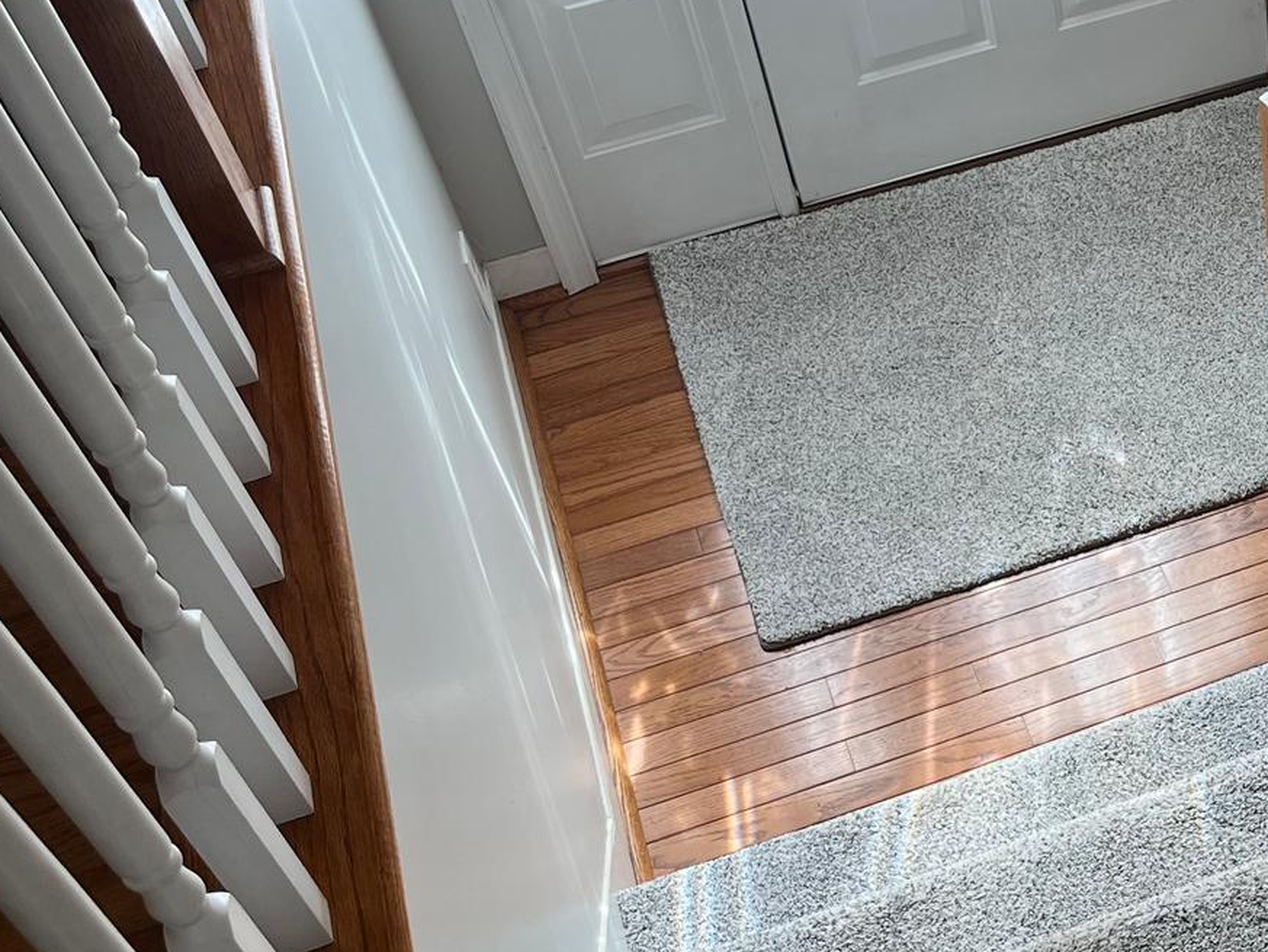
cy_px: 400
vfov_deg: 24.0
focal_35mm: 61
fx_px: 2235
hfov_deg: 29.2
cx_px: 1328
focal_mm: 5.1
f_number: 1.6
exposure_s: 1/120
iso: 40
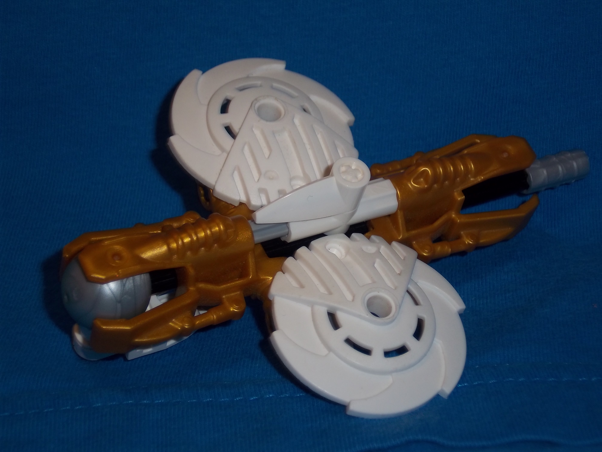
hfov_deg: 22.0
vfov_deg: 16.6
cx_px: 301
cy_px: 226
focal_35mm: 89
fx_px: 1548
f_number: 4.18
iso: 64
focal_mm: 15.99
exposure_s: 1/50
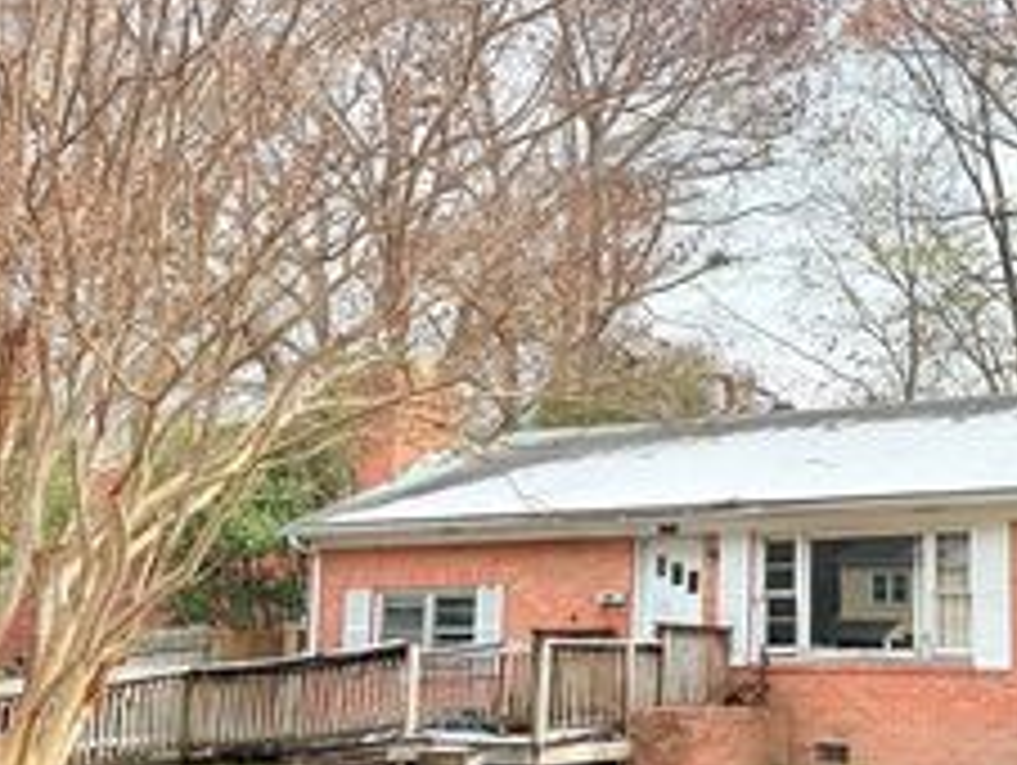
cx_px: 814
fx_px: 1559
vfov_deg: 27.6
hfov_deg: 35.0
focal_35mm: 53
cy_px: 430
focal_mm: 6.76
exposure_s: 1/2169
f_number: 1.78
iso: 100
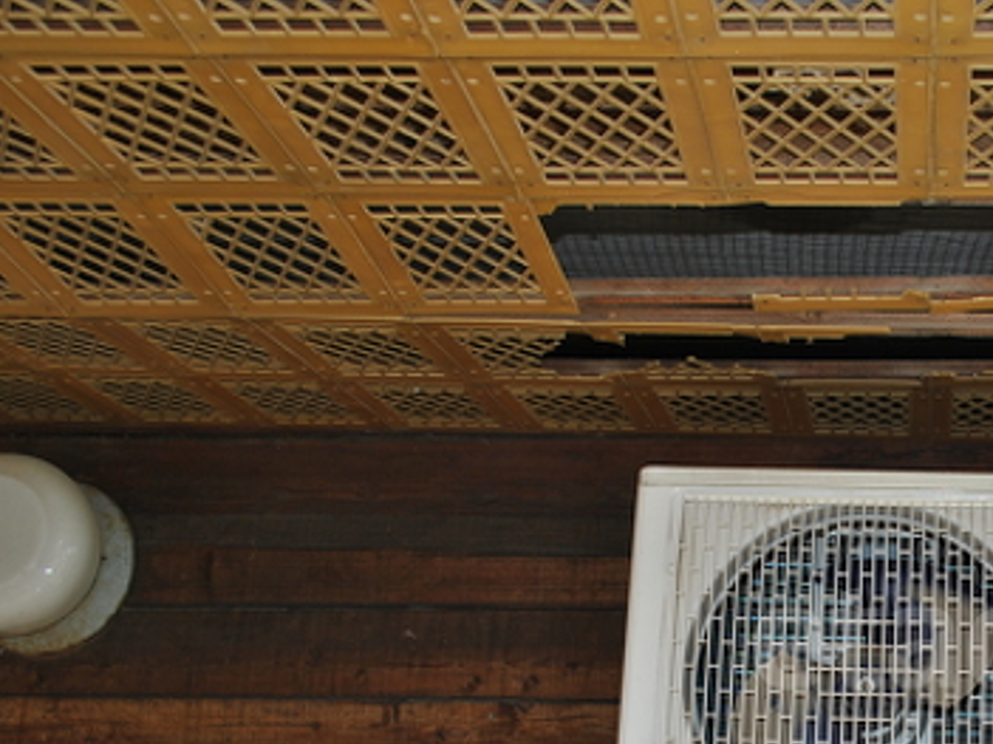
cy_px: 628
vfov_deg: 24.3
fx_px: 1692
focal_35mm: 59
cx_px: 919
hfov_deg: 31.0
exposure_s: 1/200
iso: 100
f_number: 5.6
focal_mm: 20
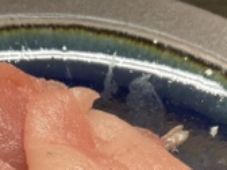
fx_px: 544
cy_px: 227
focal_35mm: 83
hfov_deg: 23.5
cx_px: 99
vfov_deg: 16.7
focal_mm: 3
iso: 64
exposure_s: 1/60
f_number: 1.8
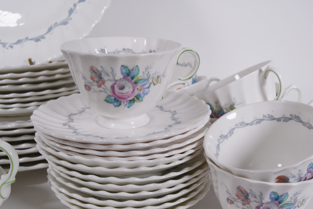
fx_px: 356
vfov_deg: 32.6
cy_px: 113
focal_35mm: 41
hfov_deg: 47.3
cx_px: 177
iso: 200
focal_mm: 20
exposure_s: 1/160
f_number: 6.3
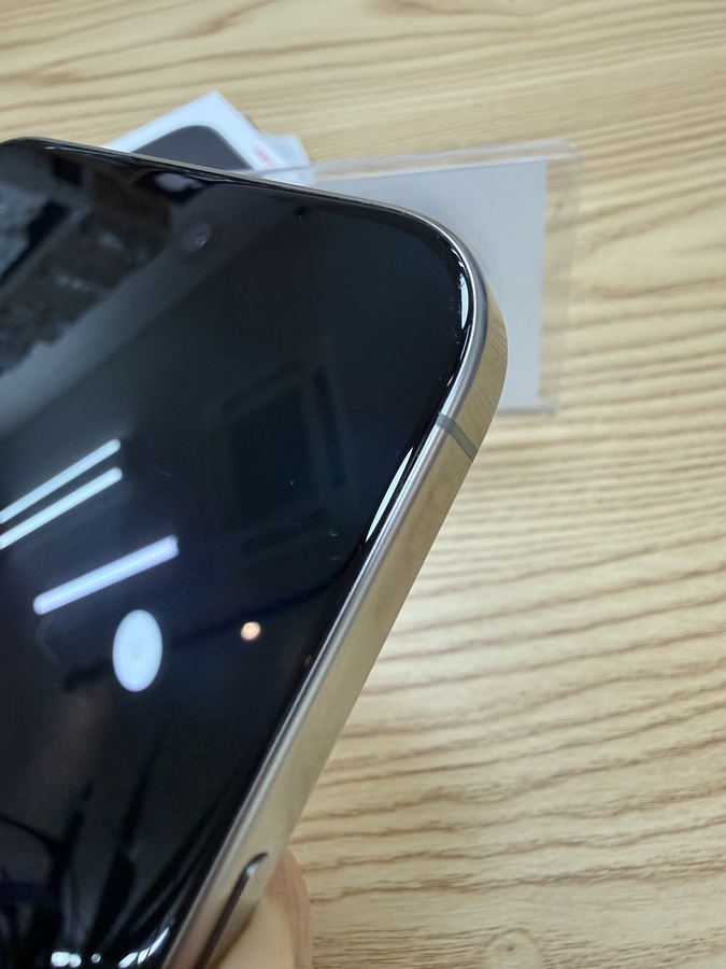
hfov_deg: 56.8
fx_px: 671
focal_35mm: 24
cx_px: 363
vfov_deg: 71.6
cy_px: 484
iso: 160
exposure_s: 1/120
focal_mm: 2.22
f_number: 2.2
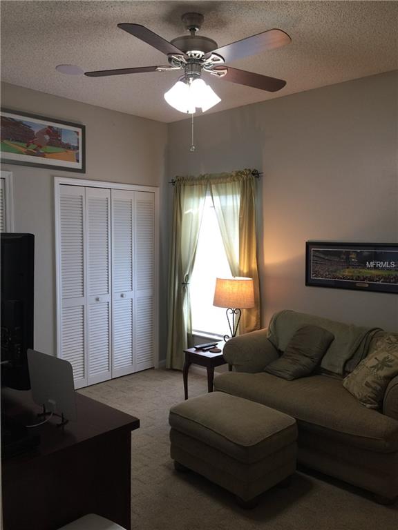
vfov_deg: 61.7
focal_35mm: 29
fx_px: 445
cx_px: 199
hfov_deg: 48.2
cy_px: 265
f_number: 2.2
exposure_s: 1/30
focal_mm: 4.15
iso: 32
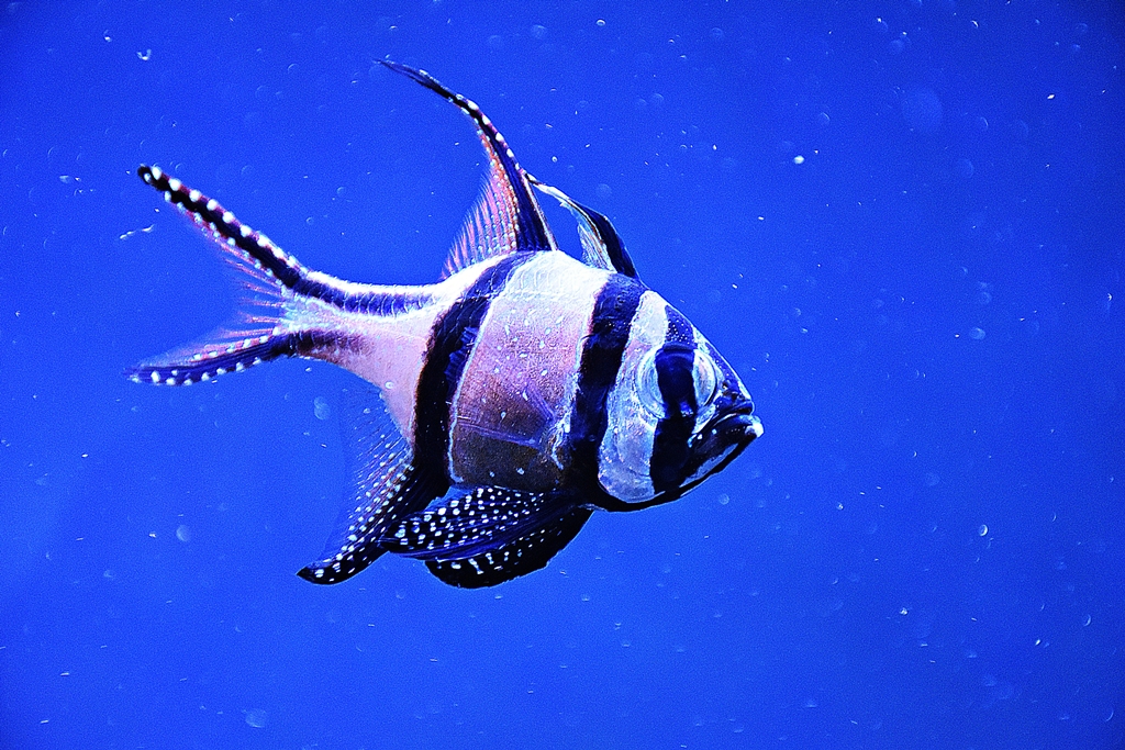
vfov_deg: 10.2
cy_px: 375
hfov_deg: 15.2
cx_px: 562
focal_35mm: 135
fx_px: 4219
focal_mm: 90
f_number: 5.3
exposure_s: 1/125
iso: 3600
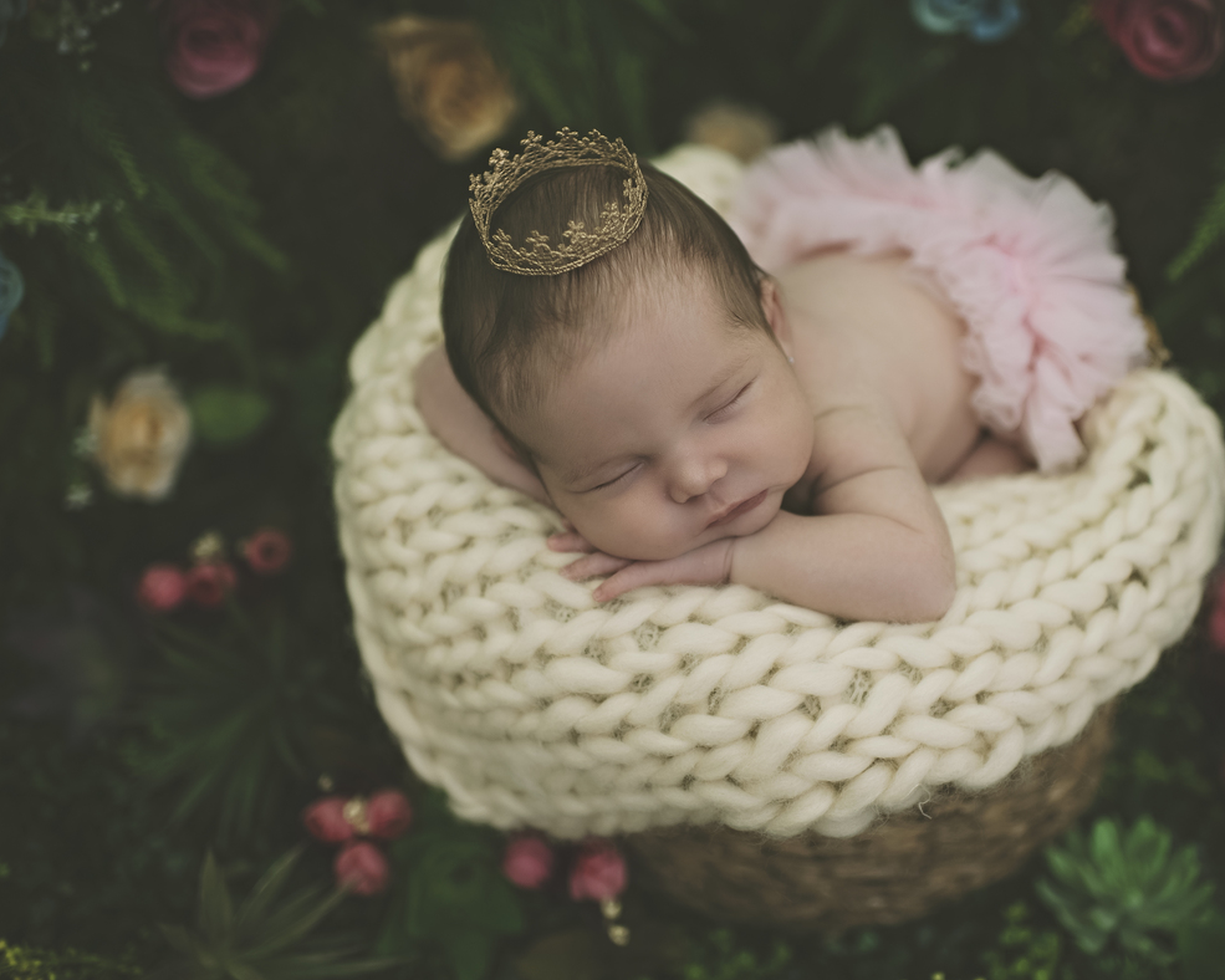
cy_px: 495
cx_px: 719
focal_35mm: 40
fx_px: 1450
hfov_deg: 45.6
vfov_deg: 37.3
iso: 200
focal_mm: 35
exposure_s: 1/125
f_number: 1.8
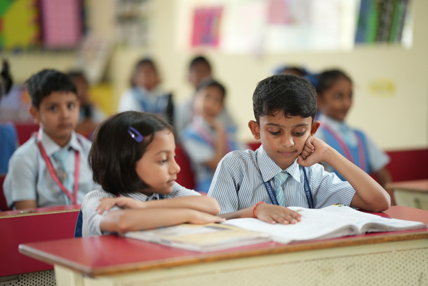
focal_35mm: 85
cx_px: 214
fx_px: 1011
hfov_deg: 23.9
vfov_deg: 16.1
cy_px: 143
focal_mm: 85
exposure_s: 1/160
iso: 640
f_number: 1.4
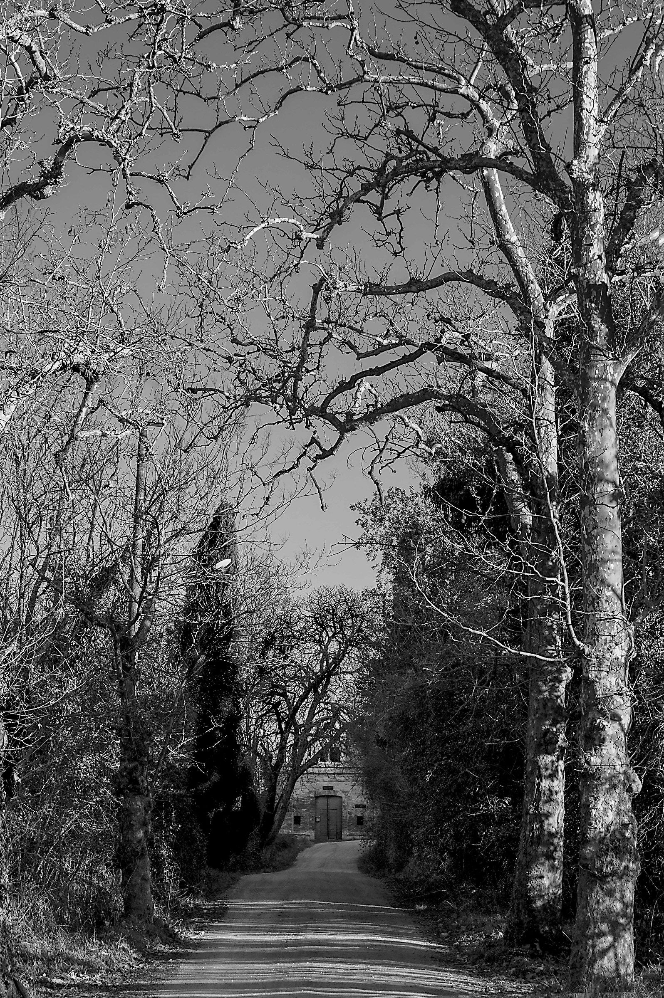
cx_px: 332
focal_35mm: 105
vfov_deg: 19.5
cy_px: 499
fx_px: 2910
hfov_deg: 13.0
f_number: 8
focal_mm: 70
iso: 280
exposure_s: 1/250
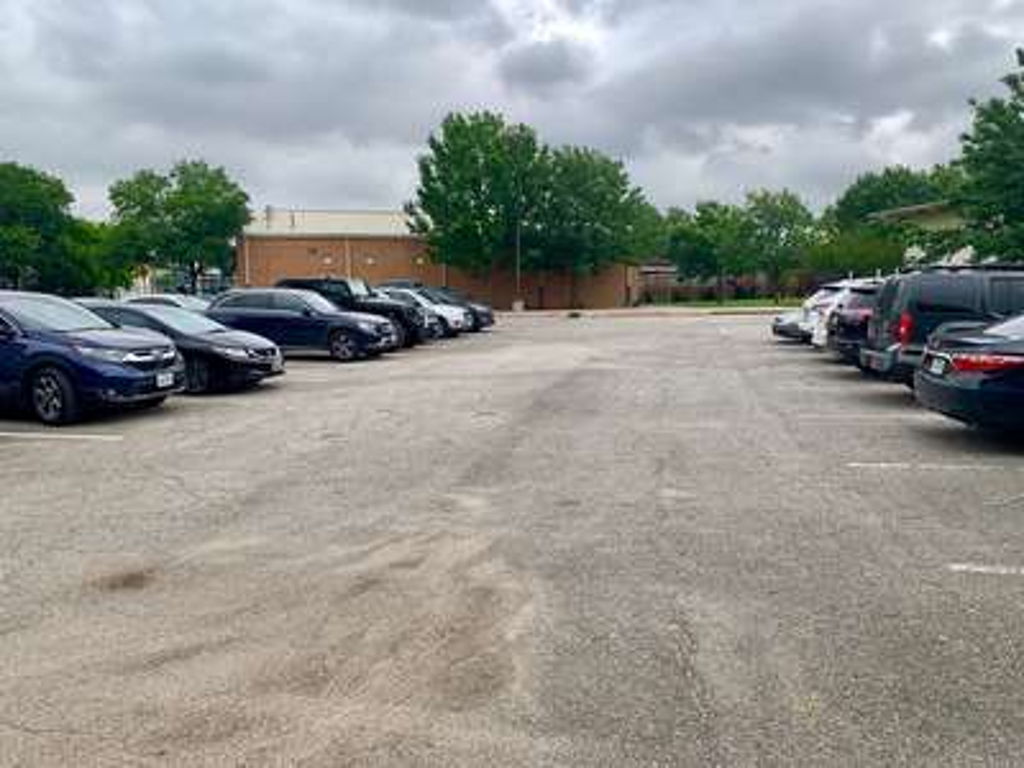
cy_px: 384
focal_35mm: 26
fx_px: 769
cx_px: 512
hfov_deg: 67.3
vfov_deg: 53.1
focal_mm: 4.25
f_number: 1.8
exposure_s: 1/962
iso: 25
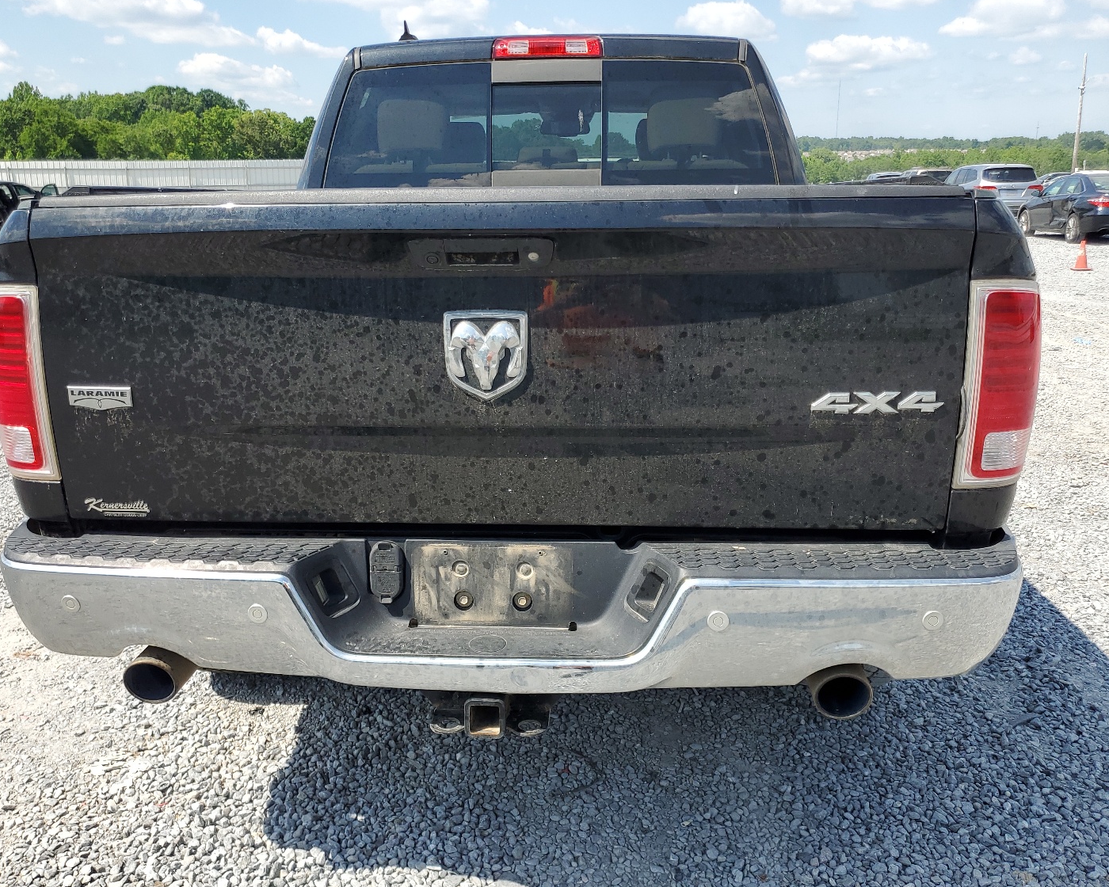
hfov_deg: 60.4
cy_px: 419
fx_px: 952
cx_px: 520
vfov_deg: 50.0
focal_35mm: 29
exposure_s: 1/2000
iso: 50
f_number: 1.5
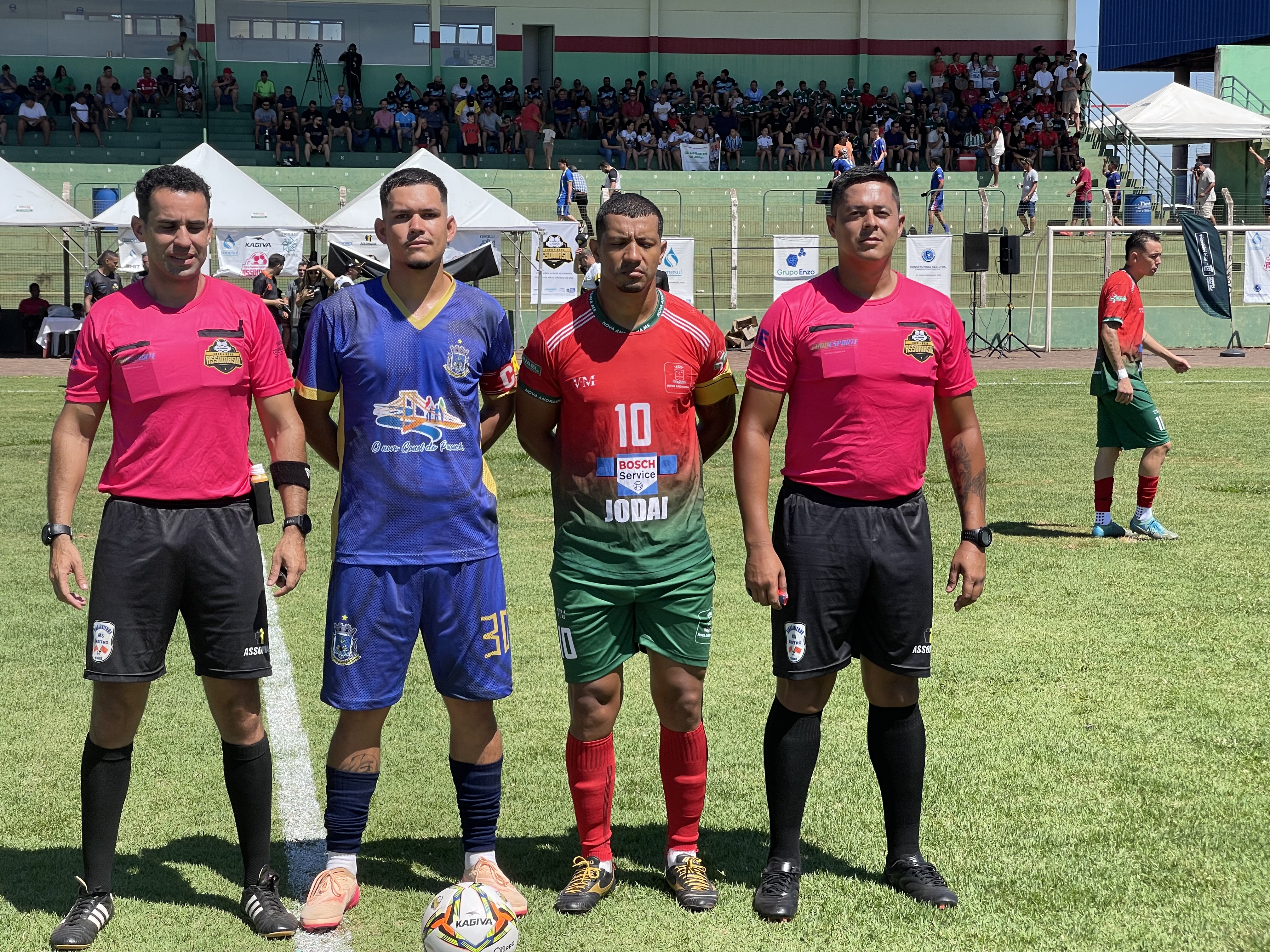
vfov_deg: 22.9
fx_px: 2348
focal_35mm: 64
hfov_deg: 30.3
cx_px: 635
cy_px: 476
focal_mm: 7.5
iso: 20
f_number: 2.2
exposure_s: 1/1179
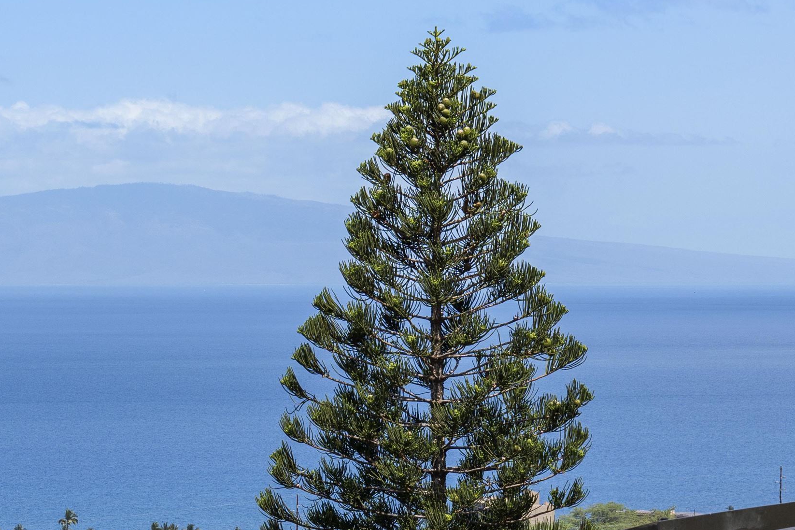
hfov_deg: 9.8
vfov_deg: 6.6
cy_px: 266
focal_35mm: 209
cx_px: 106
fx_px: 4615
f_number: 8
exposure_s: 1/500
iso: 100
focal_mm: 75
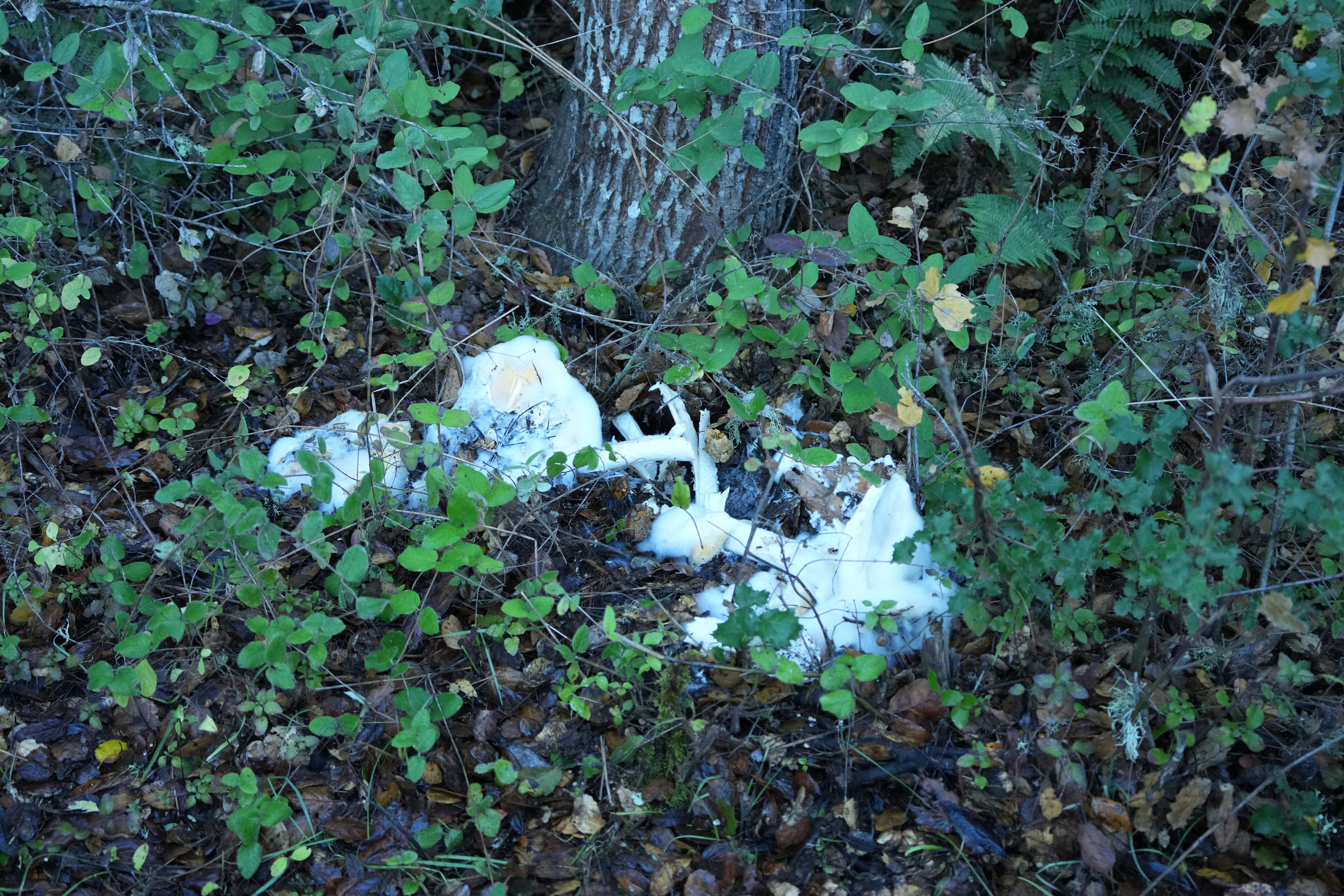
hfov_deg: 32.9
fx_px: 2277
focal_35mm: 61
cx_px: 672
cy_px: 448
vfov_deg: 22.3
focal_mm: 61
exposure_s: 1/250
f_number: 5
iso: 3200
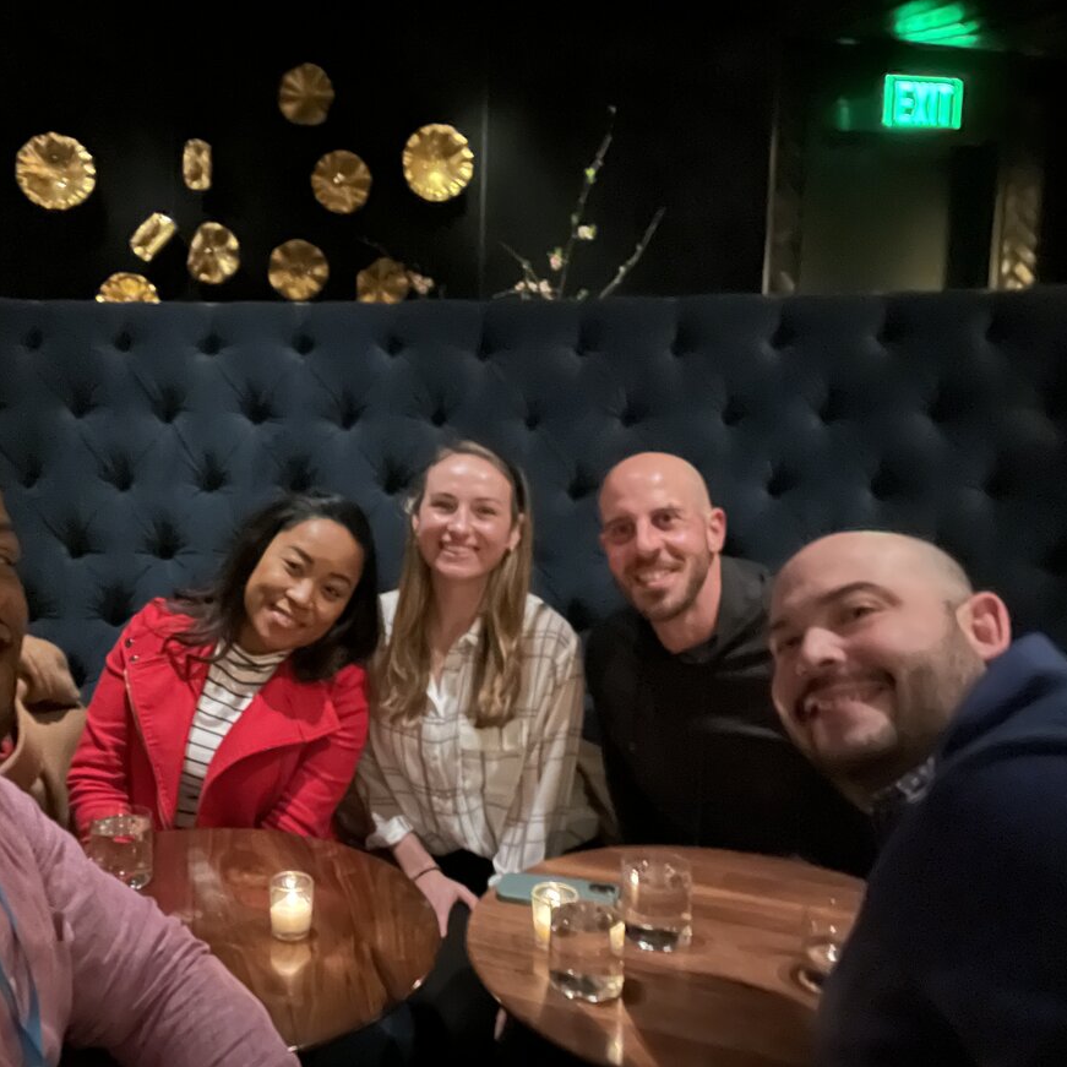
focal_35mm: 28
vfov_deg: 57.3
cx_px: 360
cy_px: 541
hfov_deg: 56.1
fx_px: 976
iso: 3200
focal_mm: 2.71
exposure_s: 1/8
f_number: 2.2
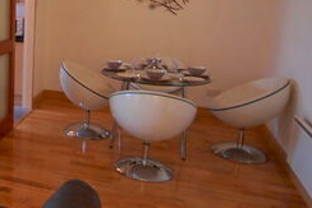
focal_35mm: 43
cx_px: -5
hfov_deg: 39.6
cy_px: 69
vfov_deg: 31.0
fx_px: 373
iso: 800
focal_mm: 10
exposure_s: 1/20
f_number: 4
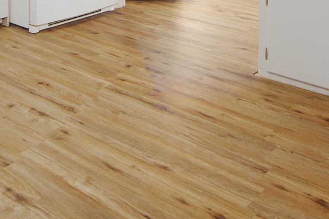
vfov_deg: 19.9
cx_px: 109
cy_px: -127
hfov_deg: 34.7
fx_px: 521
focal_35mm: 57
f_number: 7.1
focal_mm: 14
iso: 320
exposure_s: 1/3.33
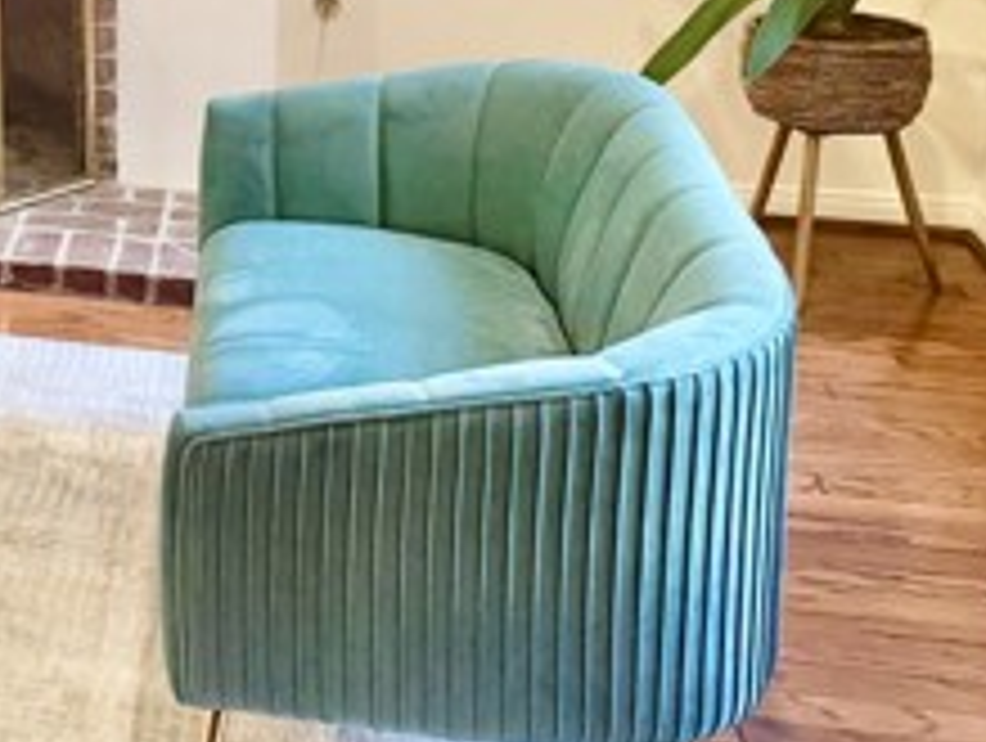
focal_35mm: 70
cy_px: -144
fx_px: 1997
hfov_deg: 23.4
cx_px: -401
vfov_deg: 19.8
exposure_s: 1/120
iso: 200
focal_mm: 6.76
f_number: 1.78
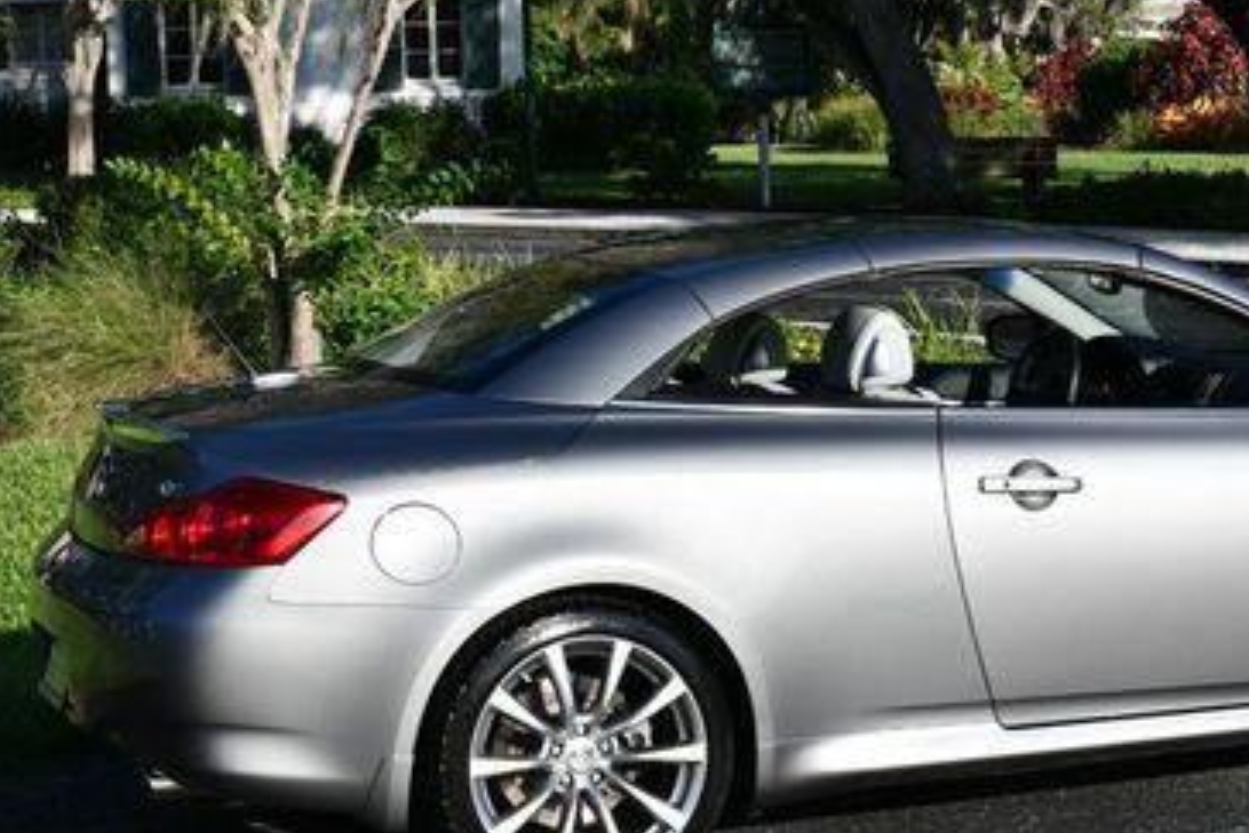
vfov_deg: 14.4
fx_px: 3297
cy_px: 309
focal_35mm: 95
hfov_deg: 21.3
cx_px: 875
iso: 100
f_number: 9
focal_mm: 27
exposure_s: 1/320
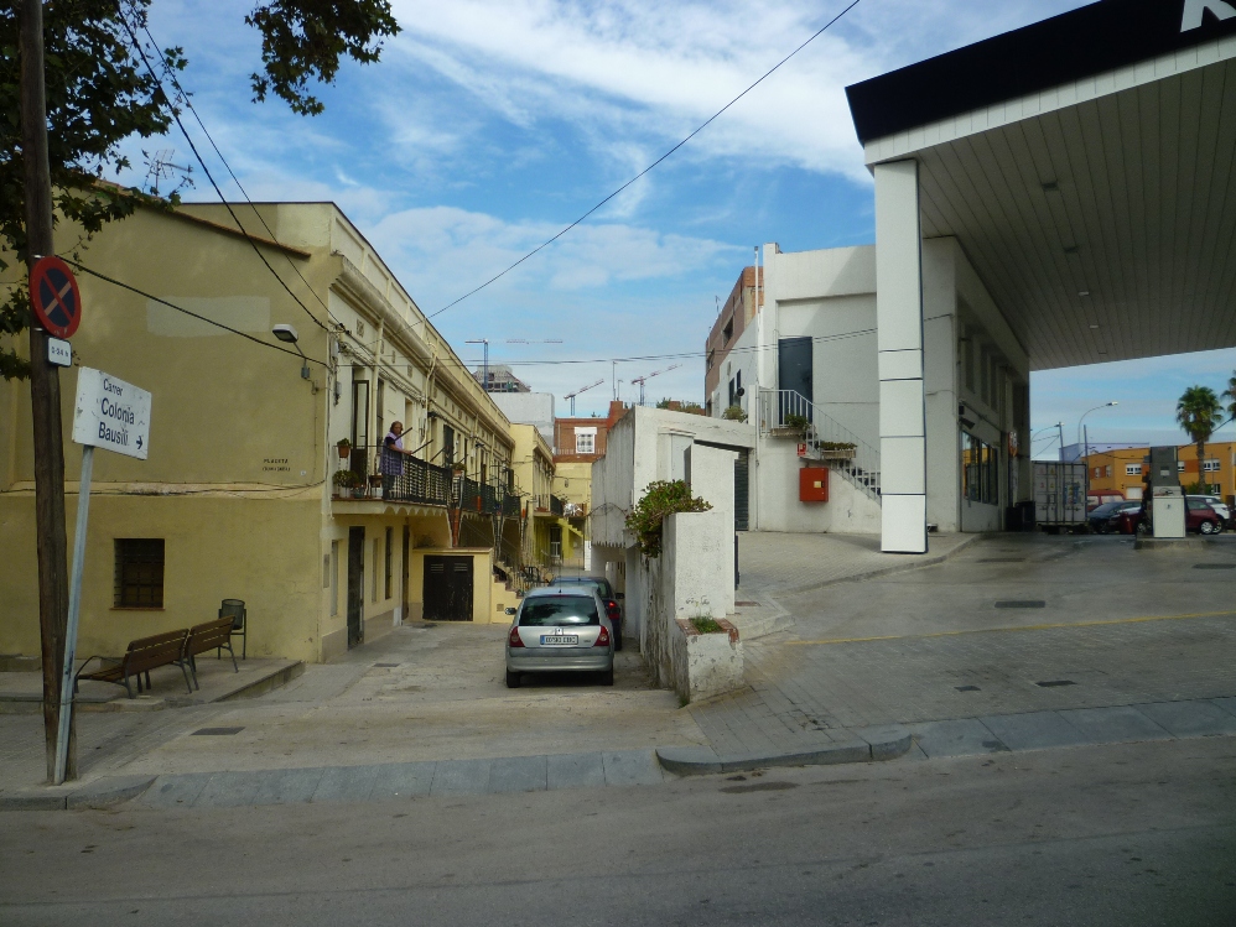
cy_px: 464
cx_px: 618
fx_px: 1036
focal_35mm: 29
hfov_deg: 61.6
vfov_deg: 48.2
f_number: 3.5
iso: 80
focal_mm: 5.2
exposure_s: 1/500
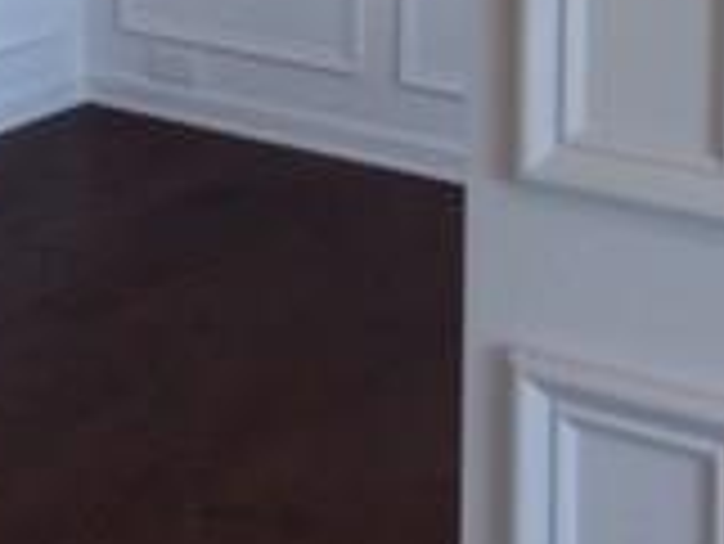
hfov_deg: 16.4
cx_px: -139
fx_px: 2407
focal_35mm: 115
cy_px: -504
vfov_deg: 11.7
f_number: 2.2
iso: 32
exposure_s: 1/60
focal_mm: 4.15
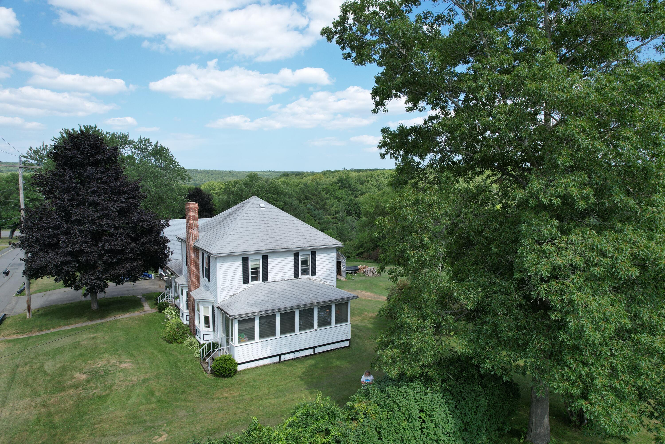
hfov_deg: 78.6
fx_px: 406
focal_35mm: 22
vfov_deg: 57.2
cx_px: 332
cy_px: 222
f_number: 2.8
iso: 100
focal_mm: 8.38
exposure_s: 1/1250
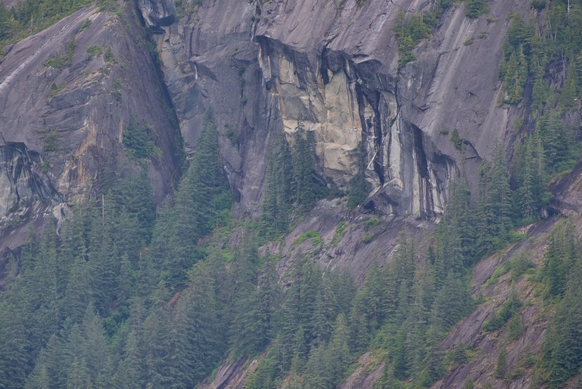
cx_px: 206
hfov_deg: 5.6
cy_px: 153
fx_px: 5918
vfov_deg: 3.8
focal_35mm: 366
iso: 500
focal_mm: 220
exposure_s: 1/500
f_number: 5.3
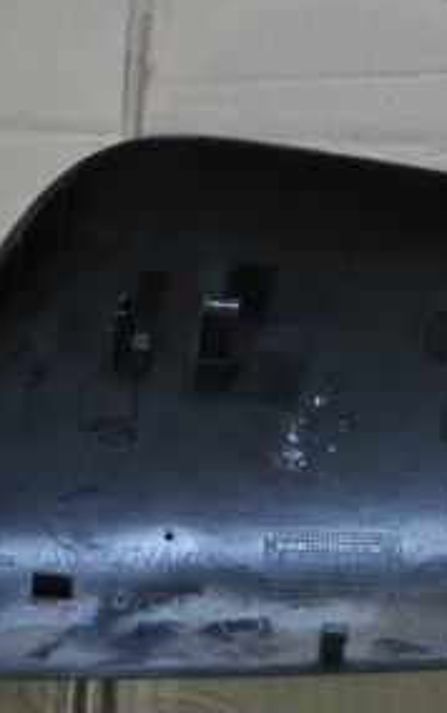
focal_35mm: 86
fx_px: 1673
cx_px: 324
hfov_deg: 15.2
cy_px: 407
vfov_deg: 24.0
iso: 1600
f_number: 4.8
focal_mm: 32
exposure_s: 1/15
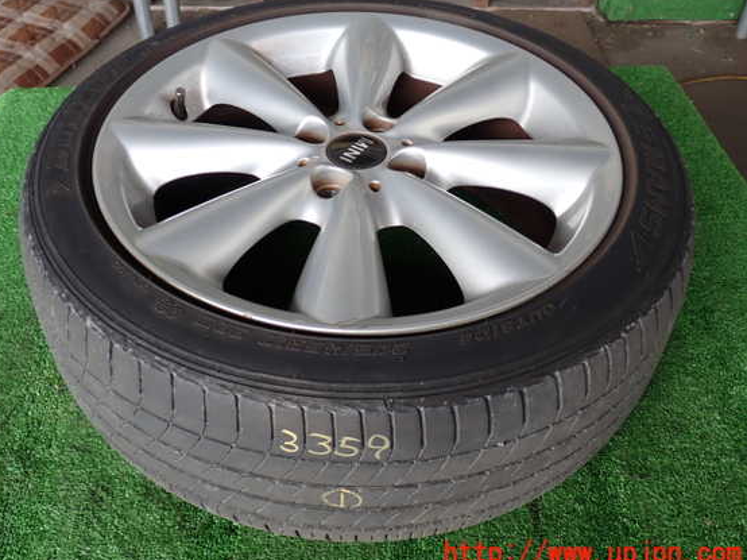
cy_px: 267
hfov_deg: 47.8
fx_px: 841
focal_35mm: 39
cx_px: 344
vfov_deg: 36.8
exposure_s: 1/80
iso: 125
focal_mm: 6.37
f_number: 2.5
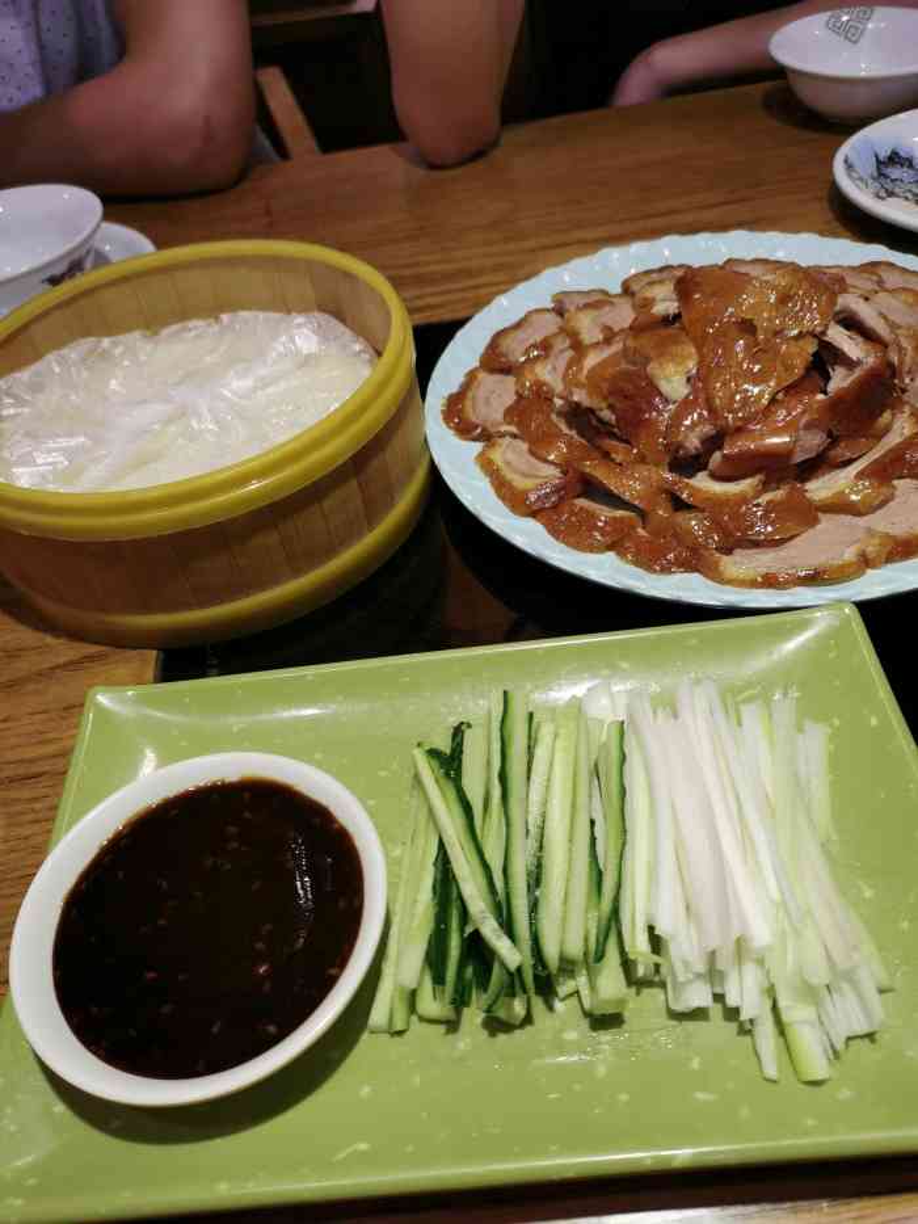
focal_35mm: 26
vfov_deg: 67.3
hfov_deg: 53.1
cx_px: 459
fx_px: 919
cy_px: 612
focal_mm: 5.58
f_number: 1.8
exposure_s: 1/100
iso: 64
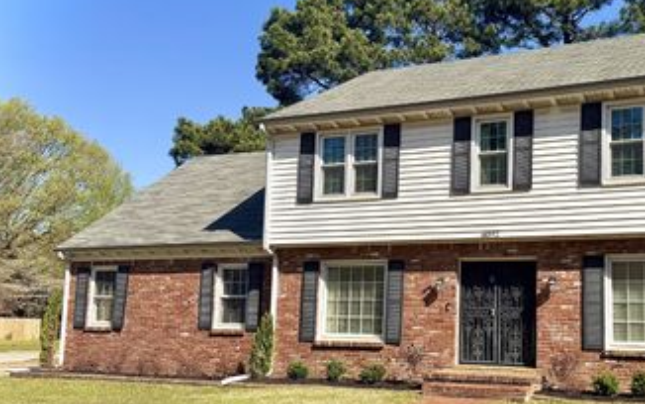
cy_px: 256
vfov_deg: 32.6
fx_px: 686
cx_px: 443
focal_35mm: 39
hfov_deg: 49.3
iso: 80
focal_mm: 6.76
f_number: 1.78
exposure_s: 1/4673
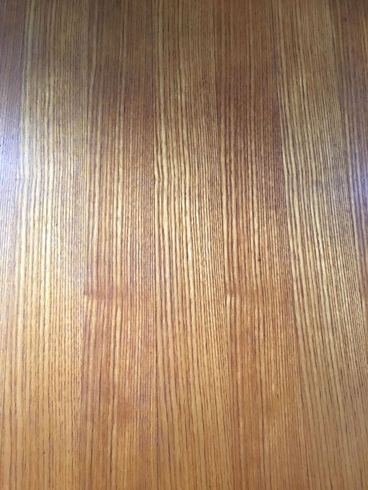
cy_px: 245
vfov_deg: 61.7
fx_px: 411
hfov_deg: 48.2
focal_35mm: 29
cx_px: 184
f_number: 2.2
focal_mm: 4.15
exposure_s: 1/17
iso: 250
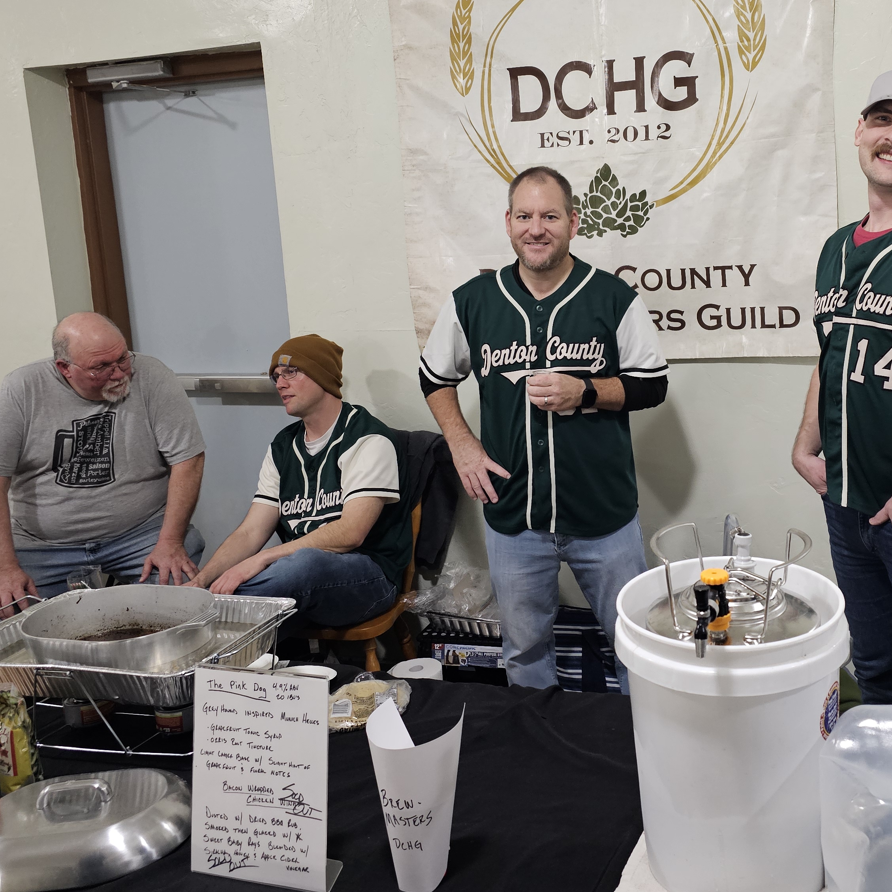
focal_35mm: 36
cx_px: 607
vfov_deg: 45.6
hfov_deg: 45.2
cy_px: 332
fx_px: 1050
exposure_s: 1/120
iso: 800
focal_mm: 6.3
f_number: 1.7
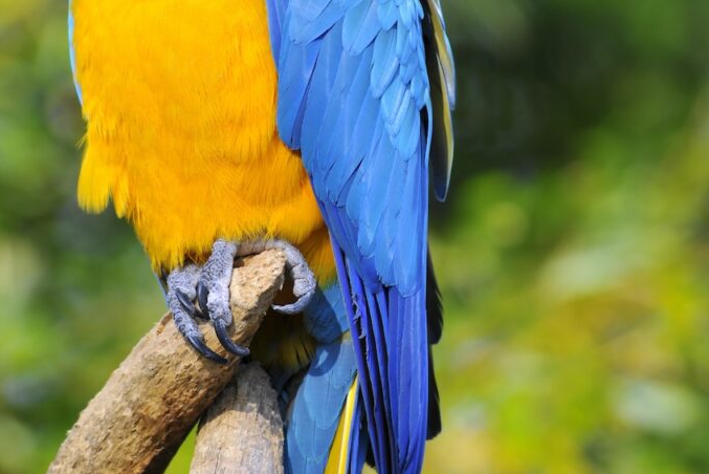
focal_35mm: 453
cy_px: 134
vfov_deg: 3.0
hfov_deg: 4.5
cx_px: 354
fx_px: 8925
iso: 200
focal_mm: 200
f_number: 4.5
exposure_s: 1/500
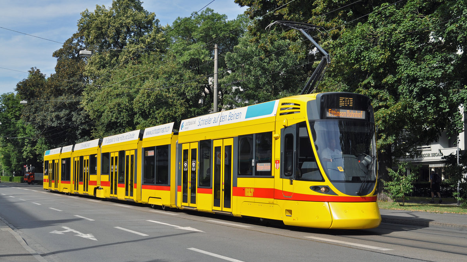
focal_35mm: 54
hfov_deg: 38.5
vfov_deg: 22.2
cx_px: 235
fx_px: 669
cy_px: 134
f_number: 5
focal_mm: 34
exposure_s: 1/1000
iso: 200
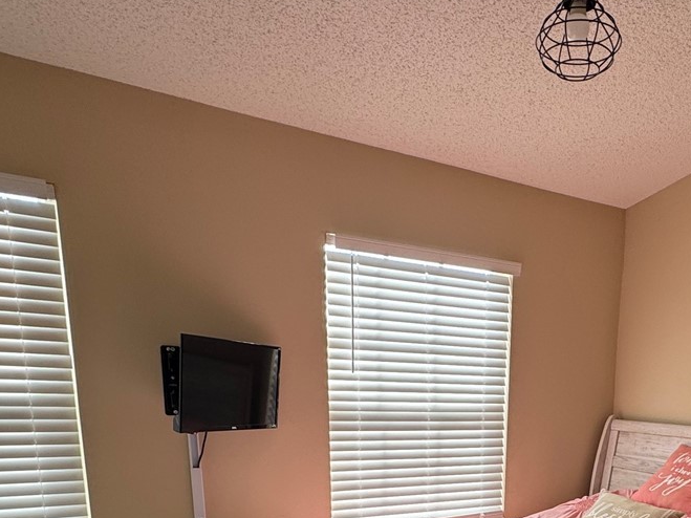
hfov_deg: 52.1
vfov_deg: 36.4
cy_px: 547
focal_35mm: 34
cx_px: 502
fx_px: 679
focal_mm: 2.22
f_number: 2.2
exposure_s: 1/99
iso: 40
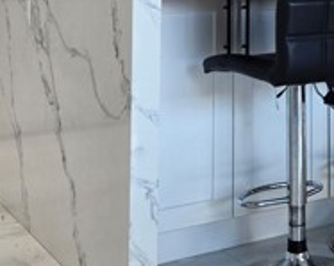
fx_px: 760
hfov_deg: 23.9
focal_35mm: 77
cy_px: -50
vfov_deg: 18.8
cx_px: 323
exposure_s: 1/120
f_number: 1.8
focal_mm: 5.4
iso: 40
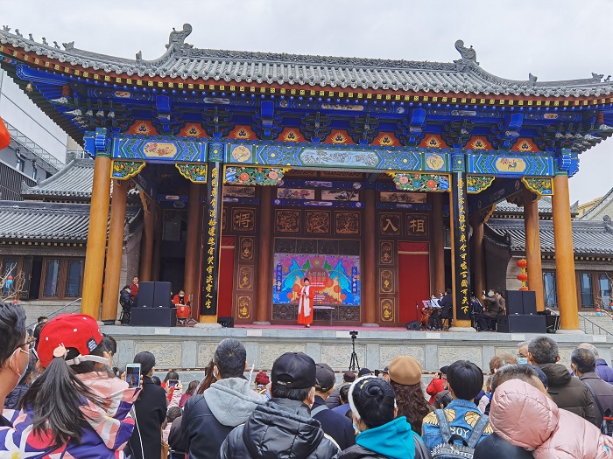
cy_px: 230
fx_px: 514
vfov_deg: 48.2
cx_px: 306
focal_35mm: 29
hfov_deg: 61.7
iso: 50
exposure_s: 1/831
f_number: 1.9
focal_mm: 6.71
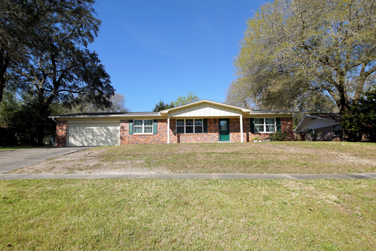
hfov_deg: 90.0
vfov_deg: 67.4
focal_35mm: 18
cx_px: 188
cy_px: 126
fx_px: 188
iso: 100
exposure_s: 1/320
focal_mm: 12
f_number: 6.3
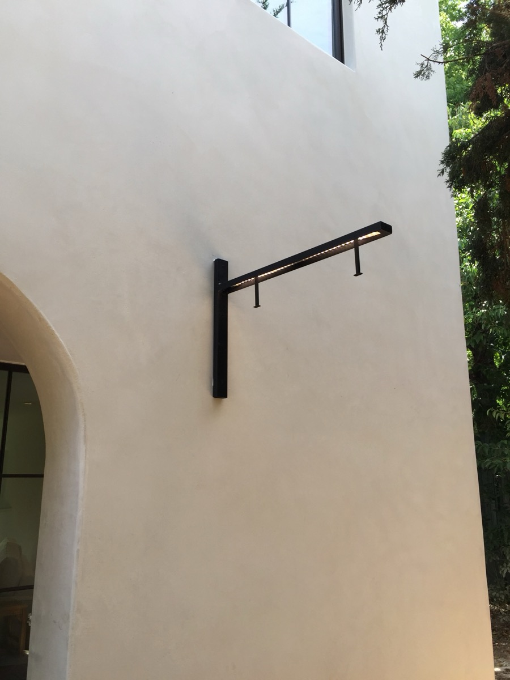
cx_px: 255
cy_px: 340
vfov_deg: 61.7
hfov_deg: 48.2
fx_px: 570
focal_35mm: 29
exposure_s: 1/384
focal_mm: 4.15
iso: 32
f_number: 2.2
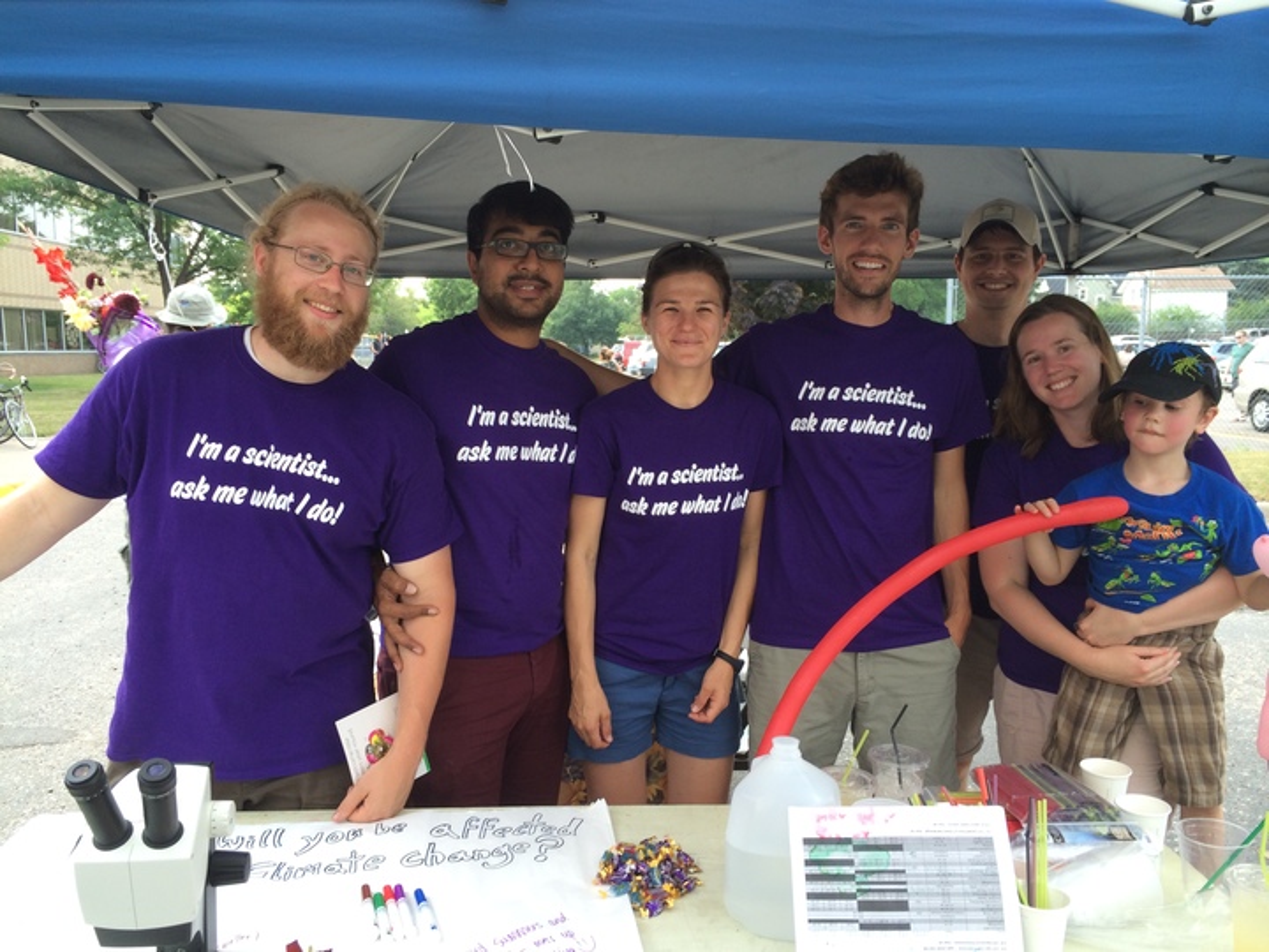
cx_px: 634
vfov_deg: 46.8
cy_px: 476
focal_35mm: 30
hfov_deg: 60.0
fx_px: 1100
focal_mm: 4.12
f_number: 2.2
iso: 32
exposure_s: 1/149
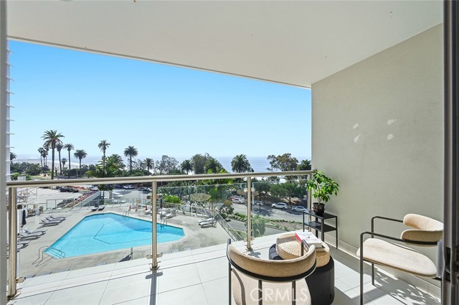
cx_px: 230
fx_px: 178
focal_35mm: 14
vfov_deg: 81.1
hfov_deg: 104.3
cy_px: 152
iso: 160
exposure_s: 1/2500
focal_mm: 14
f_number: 9
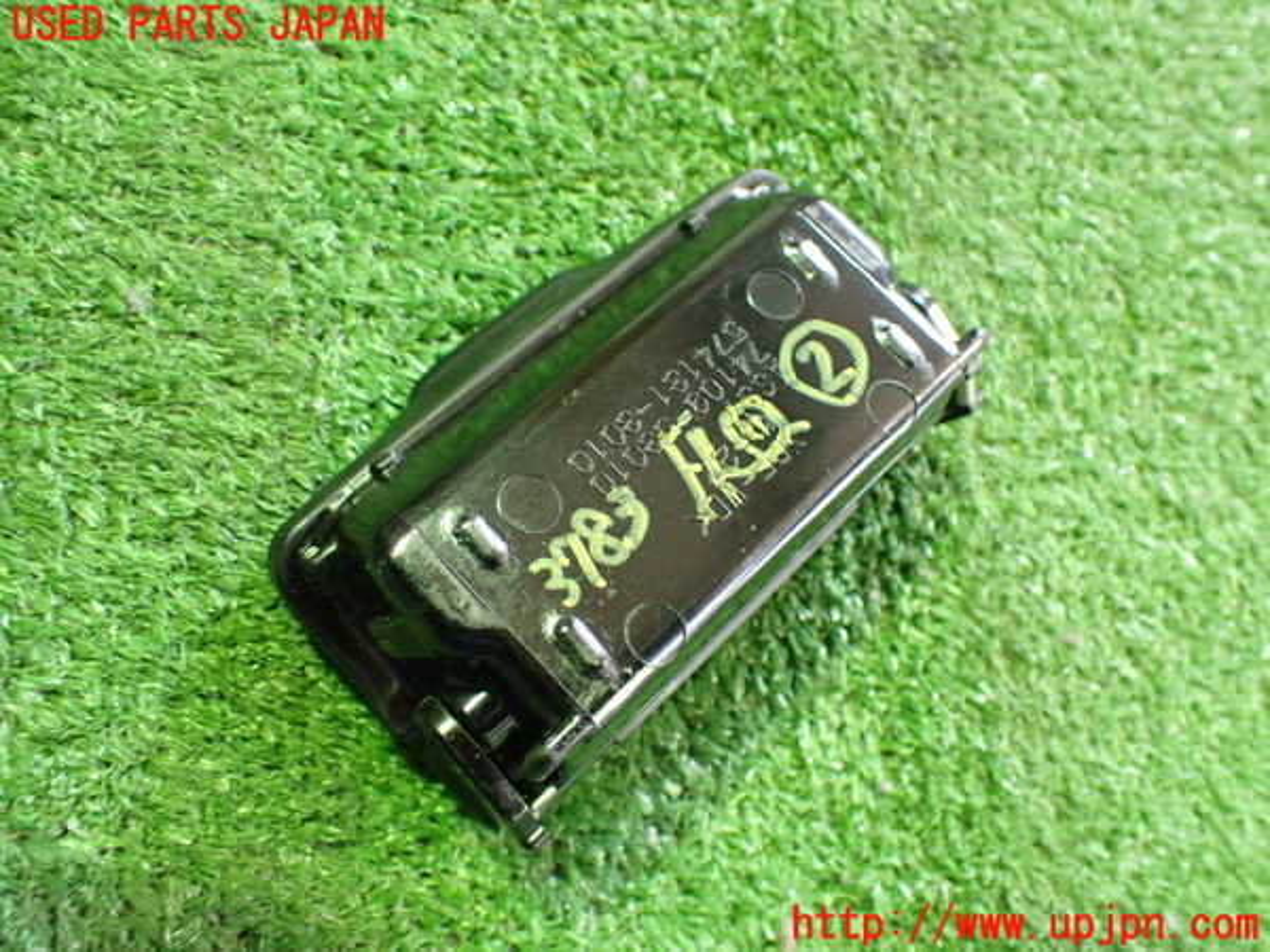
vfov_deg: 46.8
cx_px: 635
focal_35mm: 30
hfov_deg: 60.0
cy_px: 476
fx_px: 1101
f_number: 2.3
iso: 1000
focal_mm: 5.4
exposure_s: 1/30
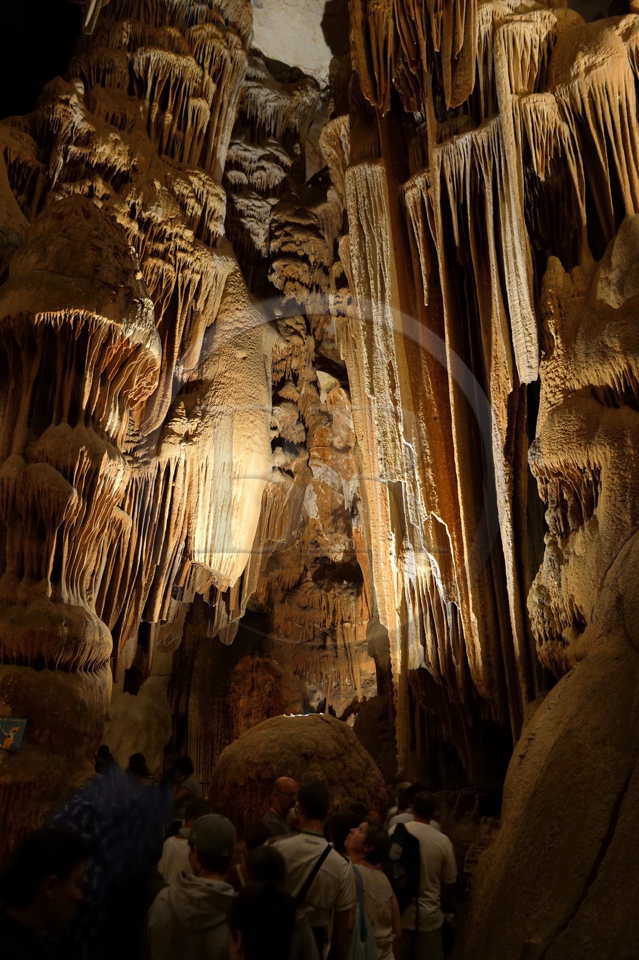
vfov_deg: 69.4
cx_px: 320
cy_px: 480
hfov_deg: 49.5
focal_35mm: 26
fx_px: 693
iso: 1600
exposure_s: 1/10
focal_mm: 26
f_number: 4
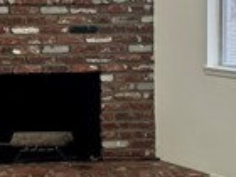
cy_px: 76
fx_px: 750
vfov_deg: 13.5
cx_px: 128
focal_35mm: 110
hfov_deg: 17.9
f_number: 1.78
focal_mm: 6.76
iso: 100
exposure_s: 1/120
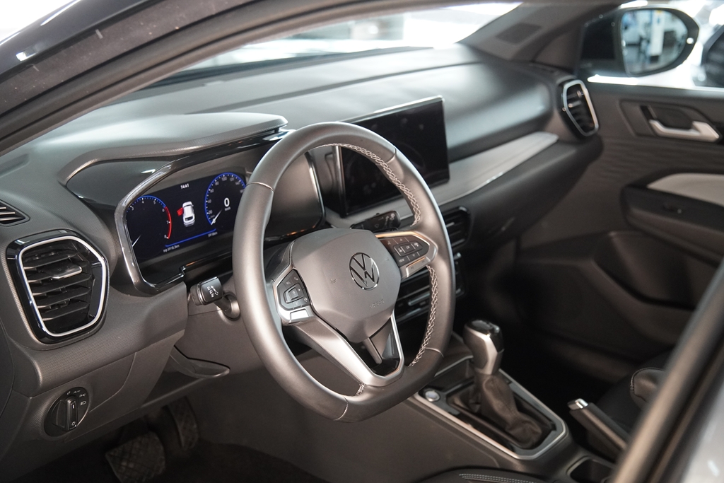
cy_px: 242
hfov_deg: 38.9
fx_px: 1026
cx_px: 362
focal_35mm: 51
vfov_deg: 26.5
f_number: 2.8
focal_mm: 34
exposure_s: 1/160
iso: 2000
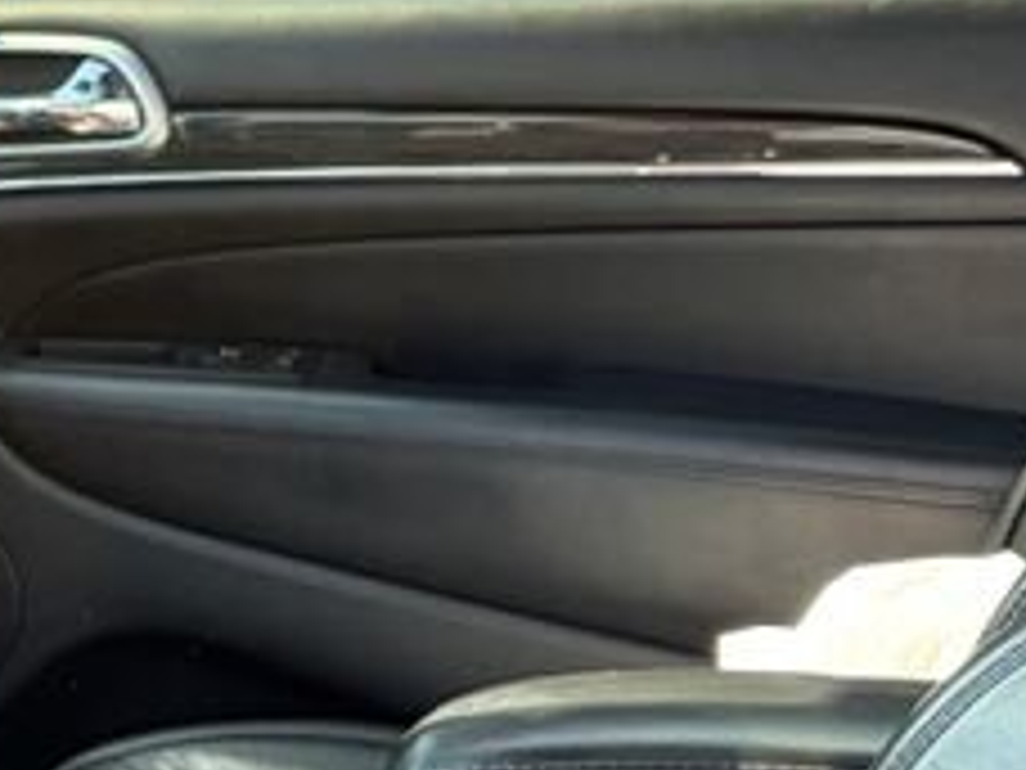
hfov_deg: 15.2
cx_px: -644
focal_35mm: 117
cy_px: 734
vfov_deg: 12.5
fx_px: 3468
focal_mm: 5.96
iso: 50
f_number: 1.6
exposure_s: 1/171
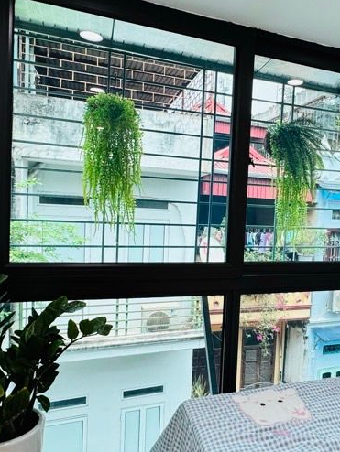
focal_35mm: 29
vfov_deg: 61.6
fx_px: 379
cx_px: 244
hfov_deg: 46.9
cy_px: 228
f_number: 2.2
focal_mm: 2.22
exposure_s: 1/99
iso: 125
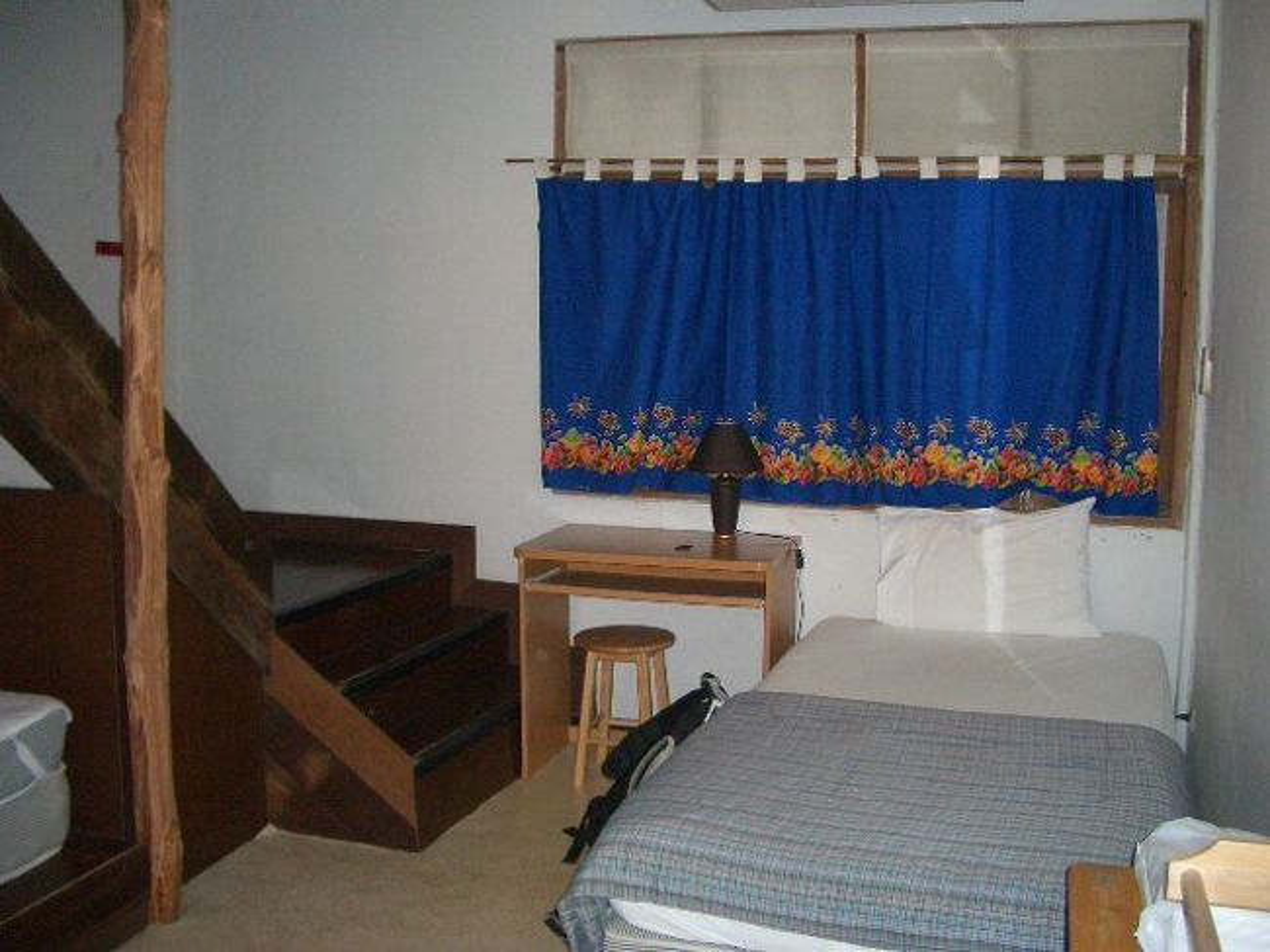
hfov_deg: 52.6
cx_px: 635
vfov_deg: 40.7
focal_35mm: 35
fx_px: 1284
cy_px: 476
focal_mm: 5.8
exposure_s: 1/60
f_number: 2.6
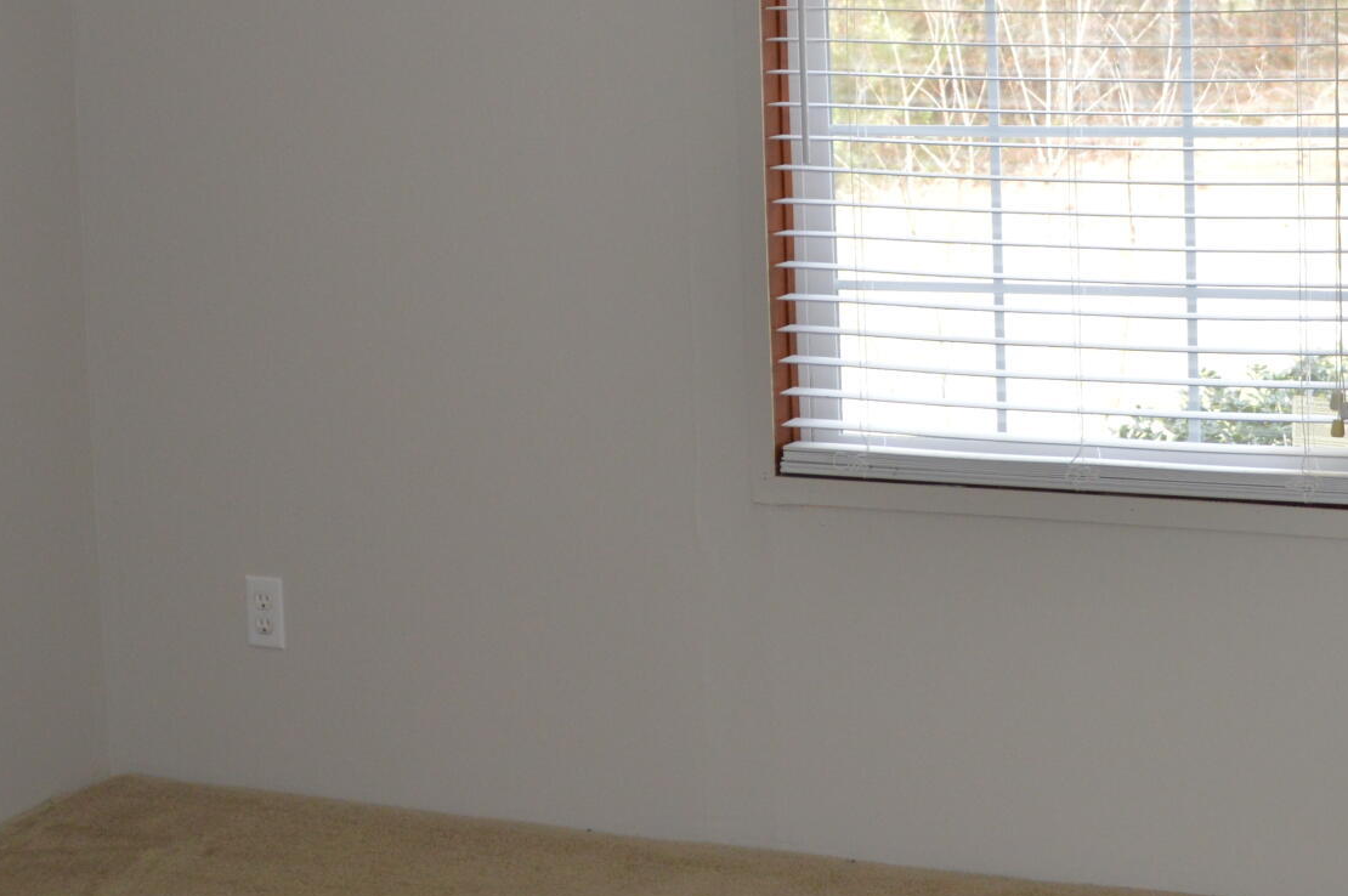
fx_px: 2731
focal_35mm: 73
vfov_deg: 18.4
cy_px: 142
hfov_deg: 27.3
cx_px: 1037
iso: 360
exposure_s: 1/125
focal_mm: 18
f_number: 4
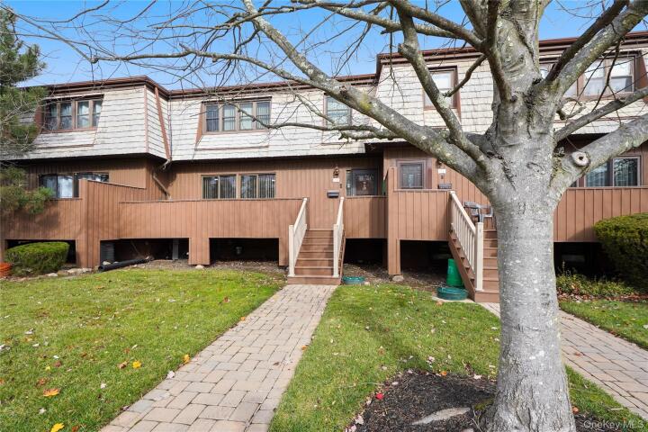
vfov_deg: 73.7
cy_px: 216
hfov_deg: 96.7
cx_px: 324
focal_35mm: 16
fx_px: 288
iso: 400
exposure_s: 1/250
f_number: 9
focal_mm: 16
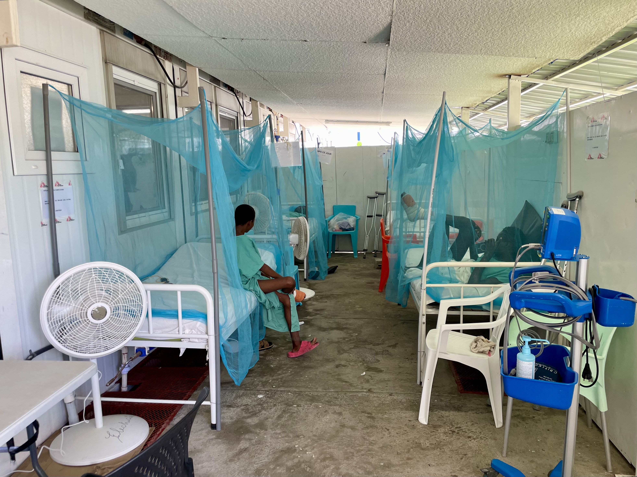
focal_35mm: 26
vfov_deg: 53.1
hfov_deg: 67.3
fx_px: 478
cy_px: 238
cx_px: 318
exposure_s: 1/121
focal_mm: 4.2
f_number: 1.6
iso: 100
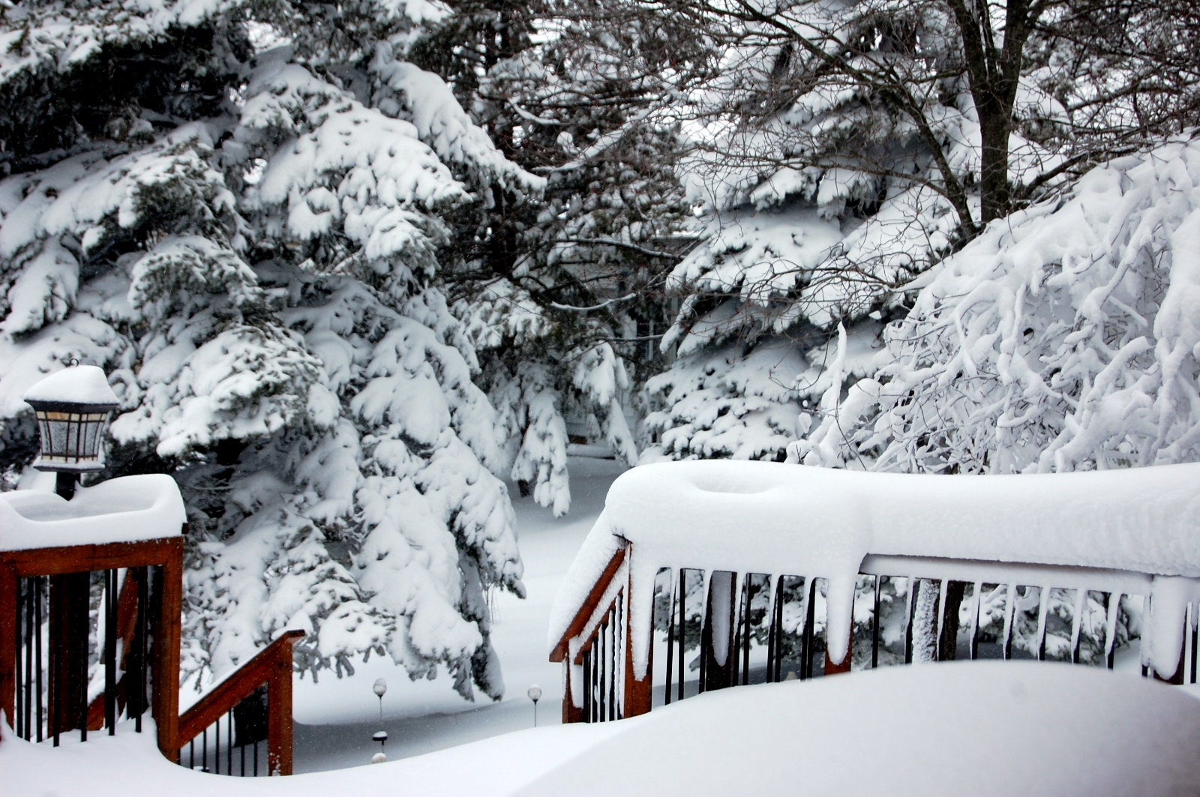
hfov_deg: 24.6
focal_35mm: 82
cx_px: 600
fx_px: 2747
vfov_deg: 16.5
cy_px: 398
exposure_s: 1/200
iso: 200
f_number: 7.1
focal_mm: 55
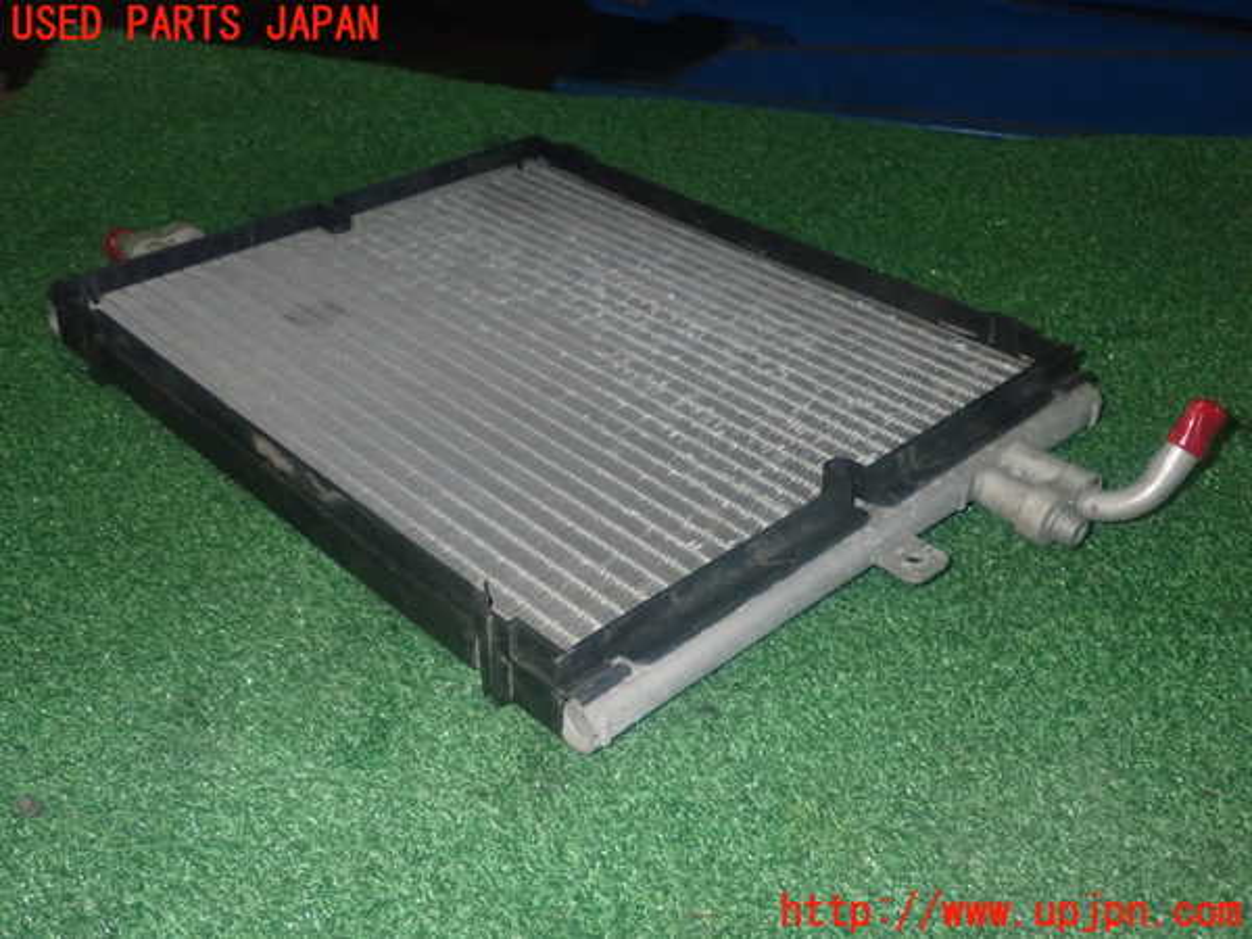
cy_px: 470
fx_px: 1374
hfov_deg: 49.0
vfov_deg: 37.7
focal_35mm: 38
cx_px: 626
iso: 800
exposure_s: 1/40
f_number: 8
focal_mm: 6.83
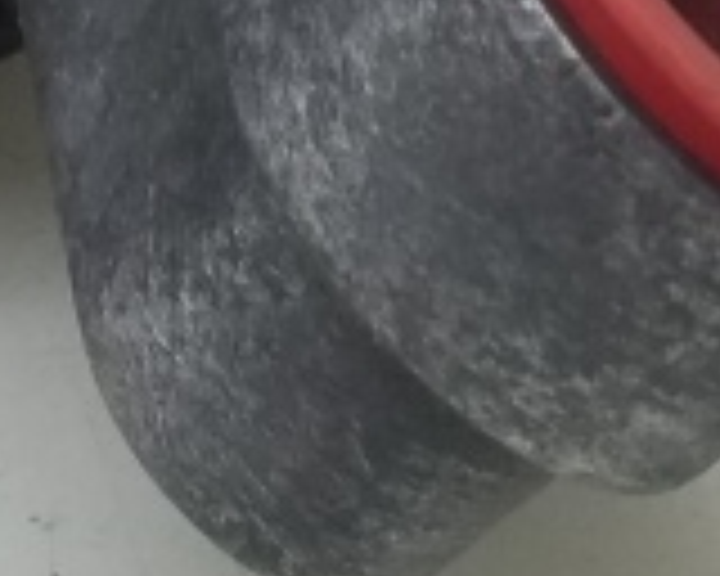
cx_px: -351
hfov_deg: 11.0
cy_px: -634
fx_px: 3601
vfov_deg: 8.6
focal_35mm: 169
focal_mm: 3.6
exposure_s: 1/50
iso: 160
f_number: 1.9
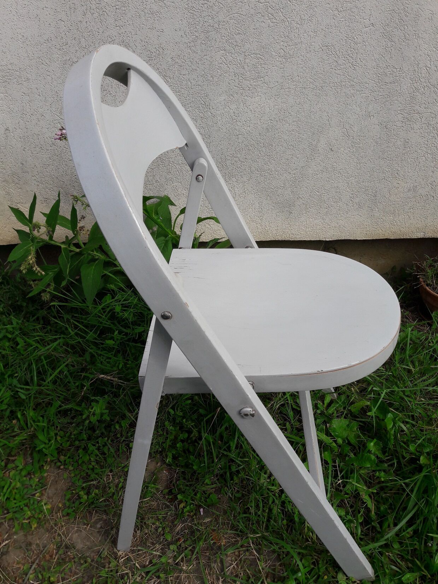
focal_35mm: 28
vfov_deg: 63.4
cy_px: 292
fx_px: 472
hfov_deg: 49.7
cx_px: 219
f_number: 1.9
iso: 40
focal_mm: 3.7
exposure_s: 1/1174
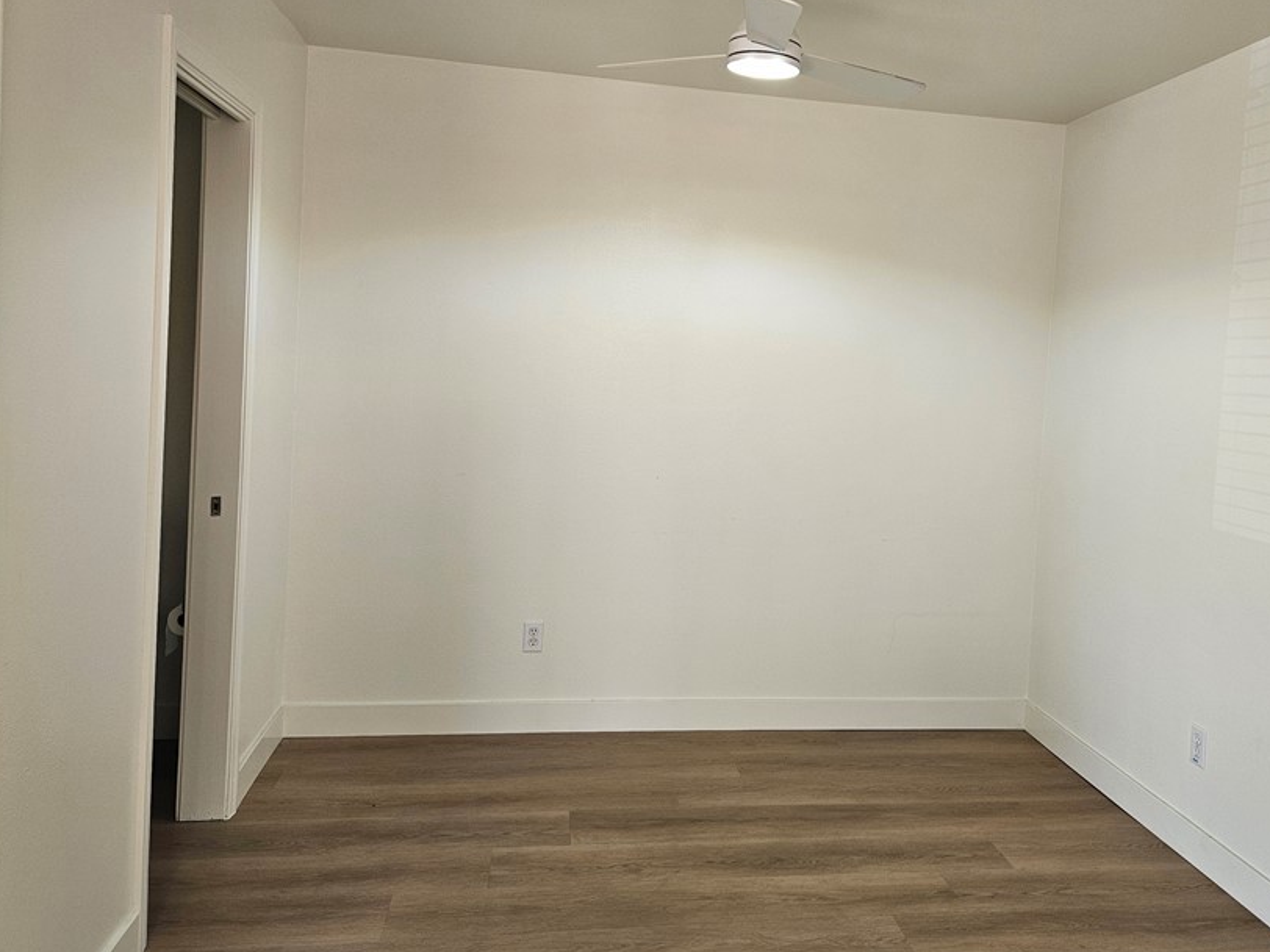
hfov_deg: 61.1
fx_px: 1064
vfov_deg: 48.1
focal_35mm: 29
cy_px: 406
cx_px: 766
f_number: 1.8
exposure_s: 1/120
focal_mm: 5.4
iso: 100
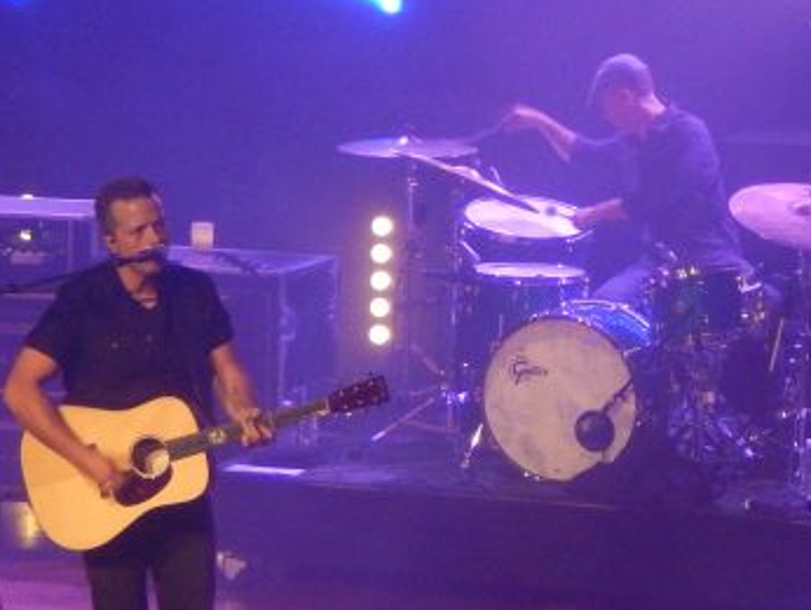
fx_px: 5064
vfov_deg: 6.9
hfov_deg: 9.1
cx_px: 633
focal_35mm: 216
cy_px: 52
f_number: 4.9
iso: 400
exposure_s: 1/10
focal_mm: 13.1
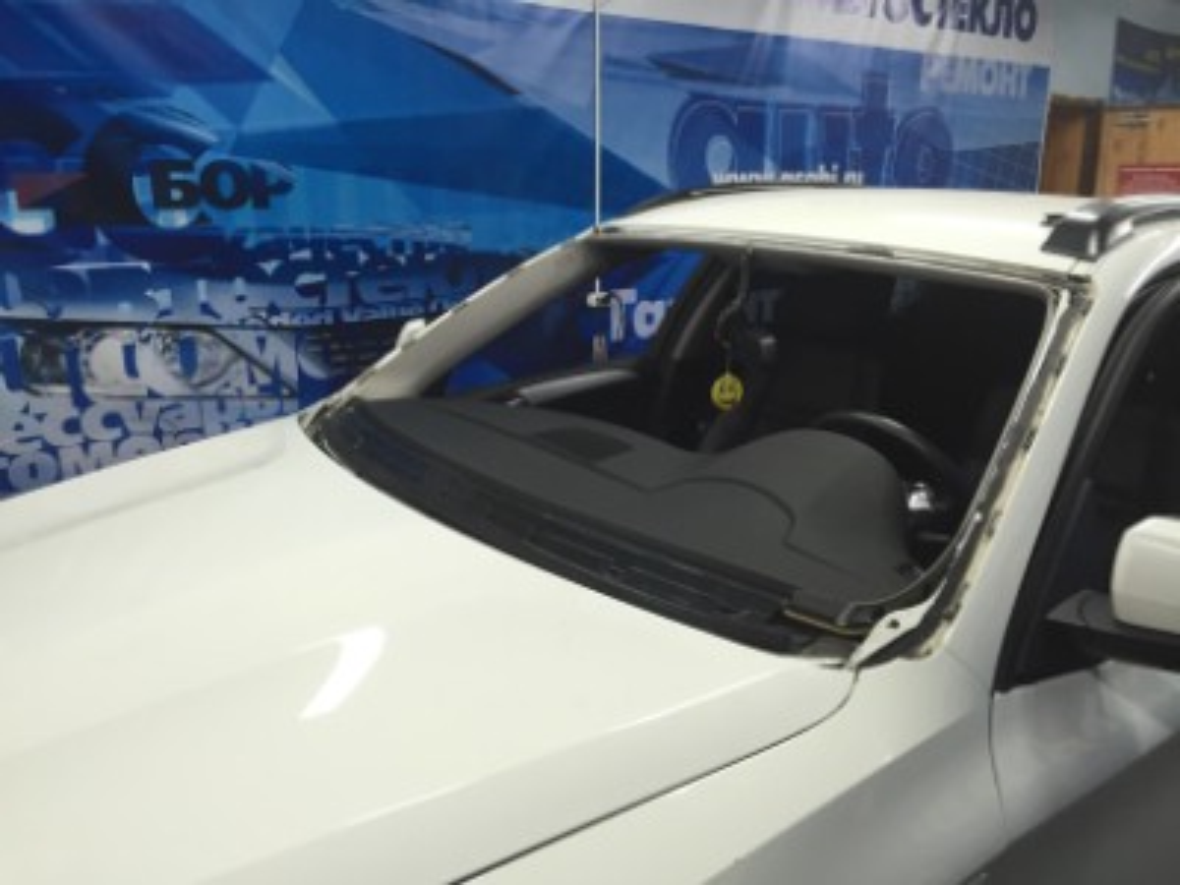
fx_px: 989
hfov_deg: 61.7
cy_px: 442
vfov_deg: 48.2
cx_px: 590
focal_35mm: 29
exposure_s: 1/33
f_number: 2.2
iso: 100
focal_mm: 4.15
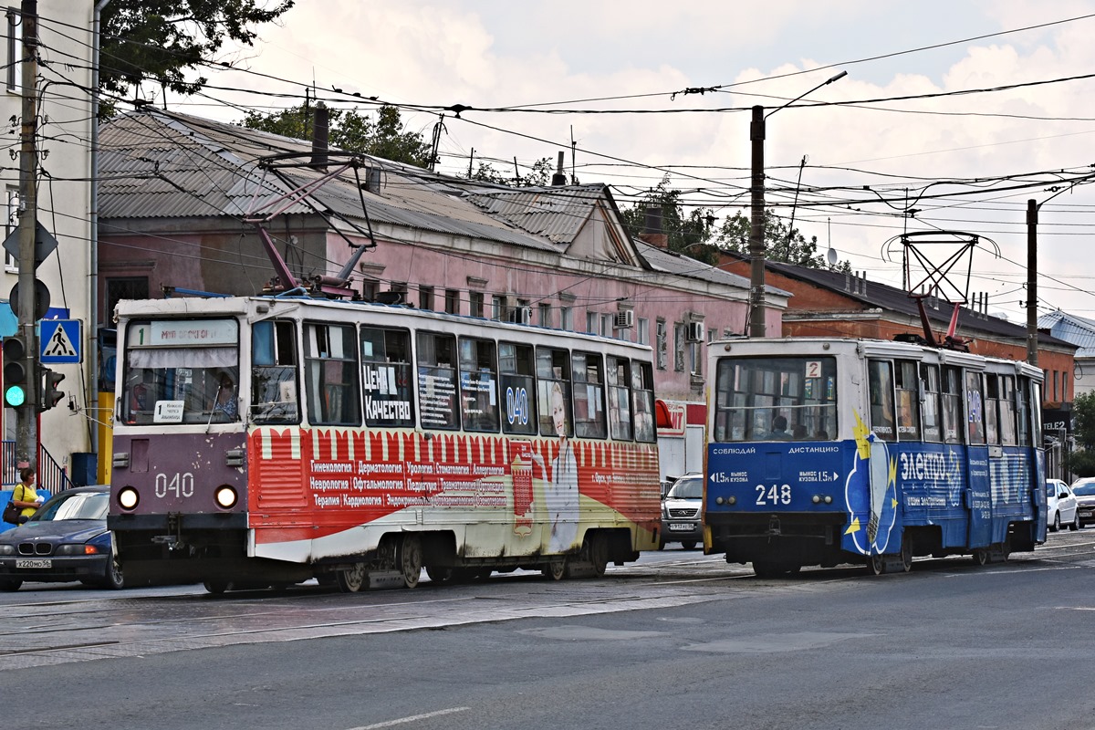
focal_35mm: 105
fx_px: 3194
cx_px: 548
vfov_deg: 13.0
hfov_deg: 19.5
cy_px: 365
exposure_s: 1/500
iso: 280
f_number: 8
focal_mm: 70
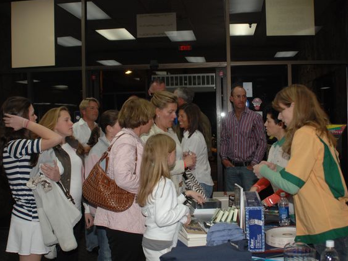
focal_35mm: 46
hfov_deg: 41.2
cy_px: 130
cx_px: 187
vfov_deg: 31.5
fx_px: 463
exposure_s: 1/125
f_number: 3.5
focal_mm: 28
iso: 400
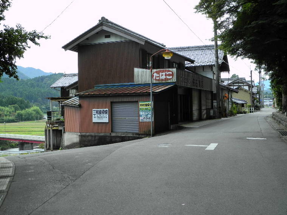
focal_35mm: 45
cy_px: 108
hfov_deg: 42.1
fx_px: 373
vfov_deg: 32.2
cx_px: 144
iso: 100
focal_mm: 9.7
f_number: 3.2
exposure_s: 1/422
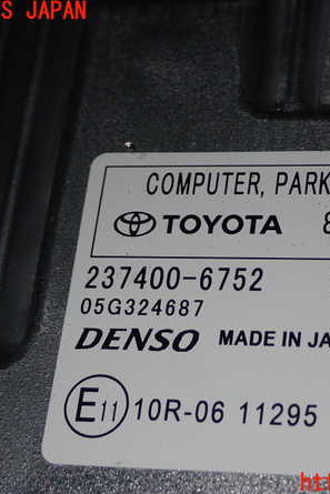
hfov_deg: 12.7
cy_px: 248
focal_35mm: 108
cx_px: 218
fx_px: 1484
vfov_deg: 18.9
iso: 200
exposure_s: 1/80
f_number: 13
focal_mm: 13.65
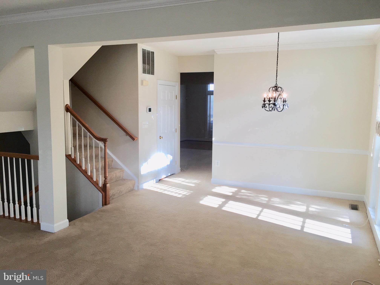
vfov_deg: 48.2
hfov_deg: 61.7
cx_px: 190
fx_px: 318
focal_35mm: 29
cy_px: 142
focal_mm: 4.15
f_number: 2.2
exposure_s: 1/120
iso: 40
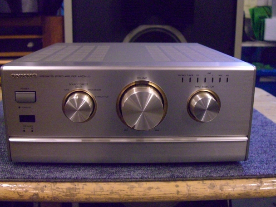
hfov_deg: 46.8
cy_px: 99
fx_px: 319
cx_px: 131
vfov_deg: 36.0
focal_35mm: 40
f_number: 2.8
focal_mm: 7.9
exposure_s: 1/50
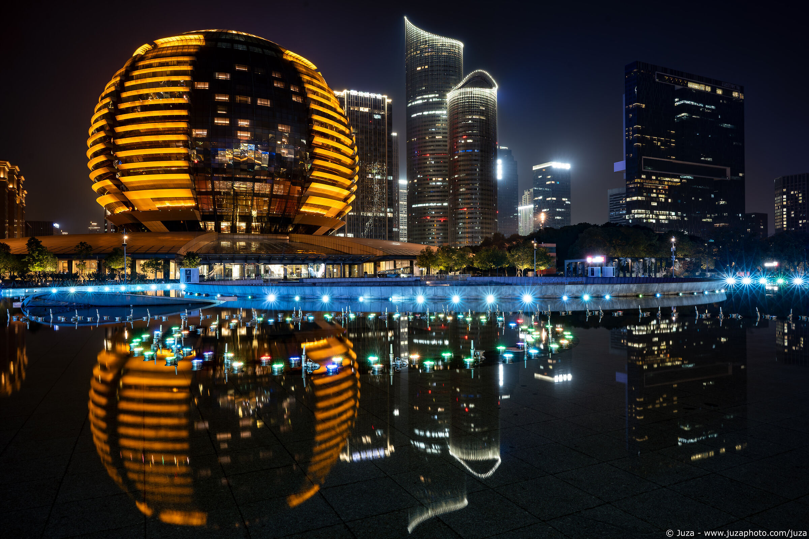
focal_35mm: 24
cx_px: 404
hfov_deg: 73.7
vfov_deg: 53.1
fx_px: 539
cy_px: 270
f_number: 11
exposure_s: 8
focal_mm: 24
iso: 100
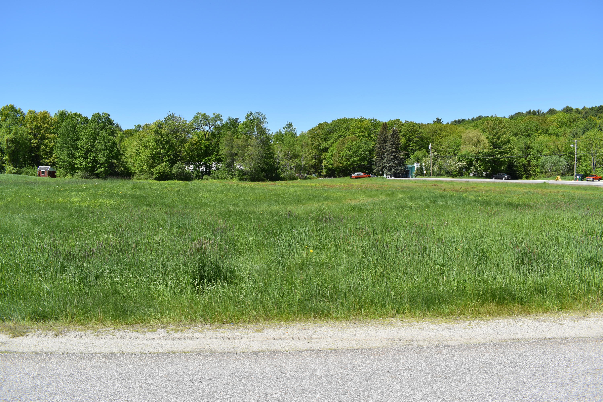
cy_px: 201
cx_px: 302
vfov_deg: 47.9
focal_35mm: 27
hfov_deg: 67.4
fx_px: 452
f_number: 8
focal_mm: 18
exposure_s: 1/250
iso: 100
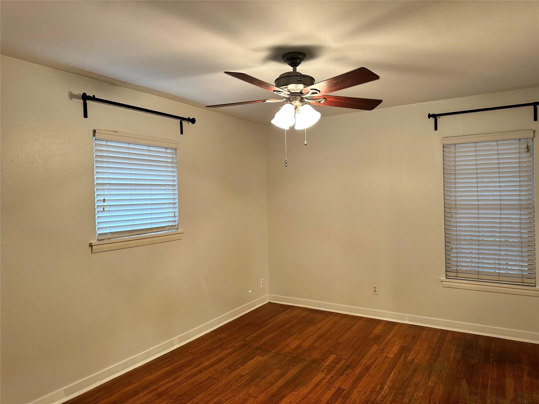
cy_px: 202
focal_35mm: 24
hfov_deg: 71.6
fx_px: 374
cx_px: 270
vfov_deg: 56.8
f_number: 1.78
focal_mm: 6.86
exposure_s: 1/60
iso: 125
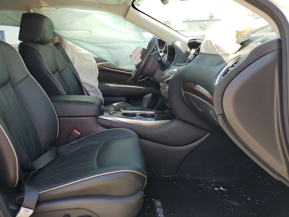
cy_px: 107
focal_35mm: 28
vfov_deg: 49.7
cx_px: 134
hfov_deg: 63.4
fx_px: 234
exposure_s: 1/385
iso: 50
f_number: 1.5
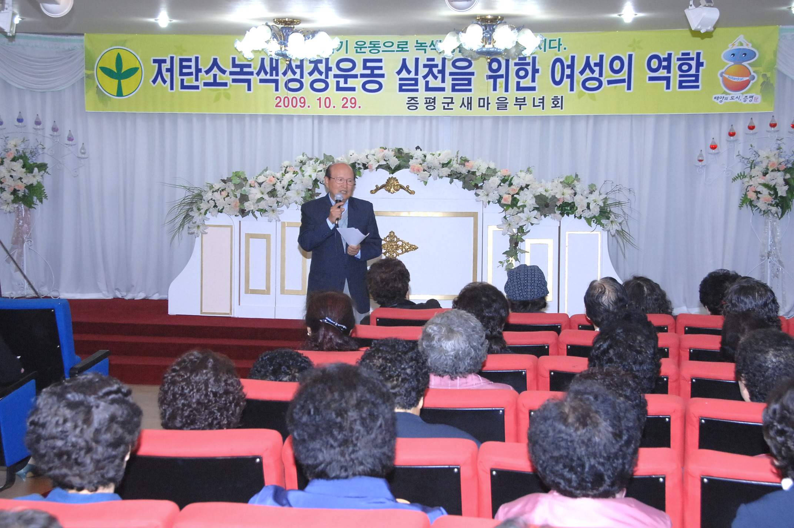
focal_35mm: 60
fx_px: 1322
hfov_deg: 33.4
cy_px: 264
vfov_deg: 22.6
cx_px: 397
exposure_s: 1/60
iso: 800
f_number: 6.7
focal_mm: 40
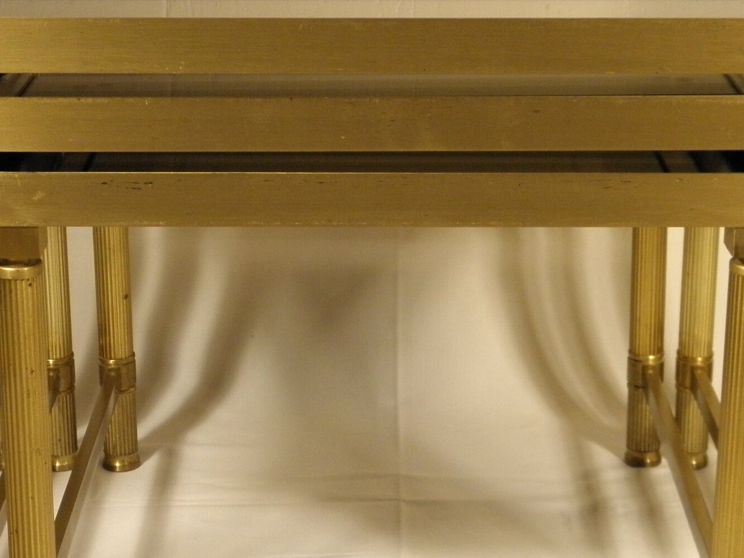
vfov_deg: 16.4
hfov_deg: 21.8
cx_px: 411
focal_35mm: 90
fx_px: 1935
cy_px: 314
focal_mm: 8.6
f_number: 3.9
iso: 200
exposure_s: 1/40
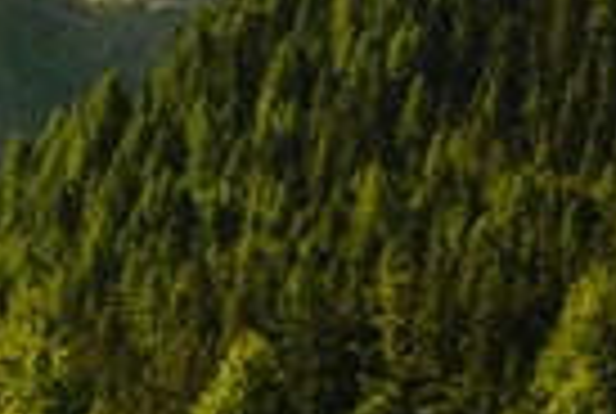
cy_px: -196
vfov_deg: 3.9
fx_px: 6002
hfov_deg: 5.7
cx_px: -760
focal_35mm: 350
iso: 200
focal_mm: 50
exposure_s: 1/400
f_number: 10
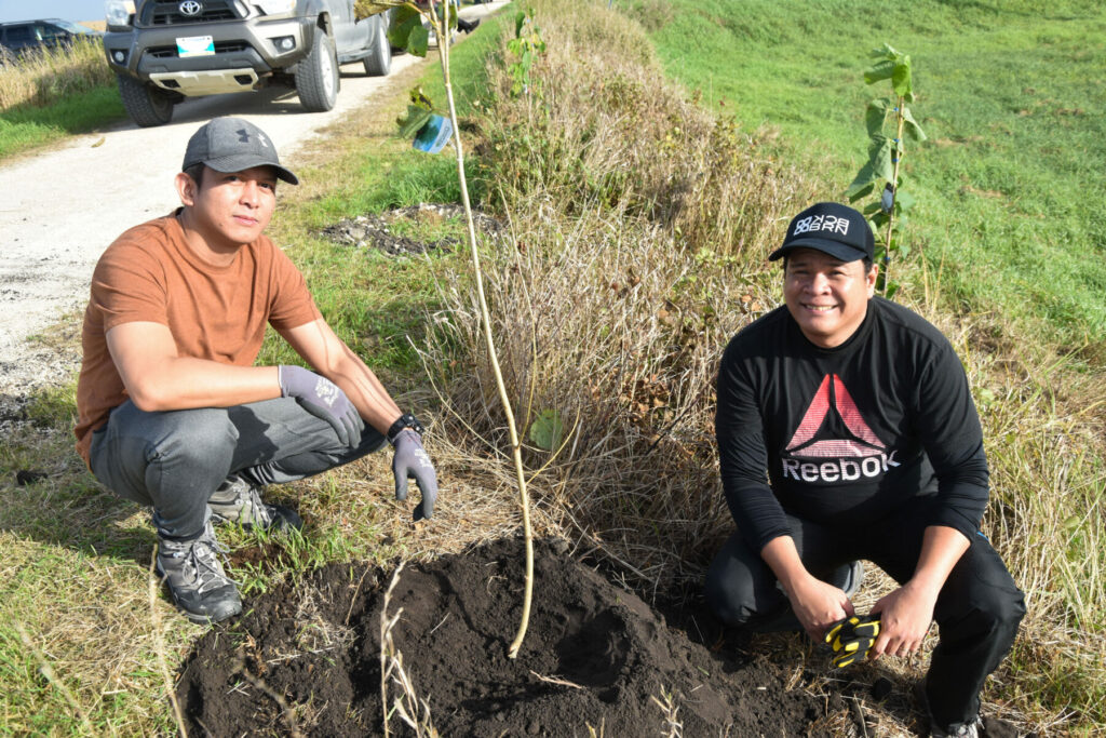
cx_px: 553
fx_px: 1014
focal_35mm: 33
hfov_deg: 57.2
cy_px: 369
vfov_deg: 40.0
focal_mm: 22
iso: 200
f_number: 8
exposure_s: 1/250
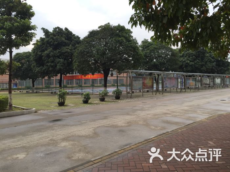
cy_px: 86
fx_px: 193
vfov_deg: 48.2
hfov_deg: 61.7
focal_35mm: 29
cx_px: 115
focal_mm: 4.15
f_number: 2.2
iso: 32
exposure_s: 1/842
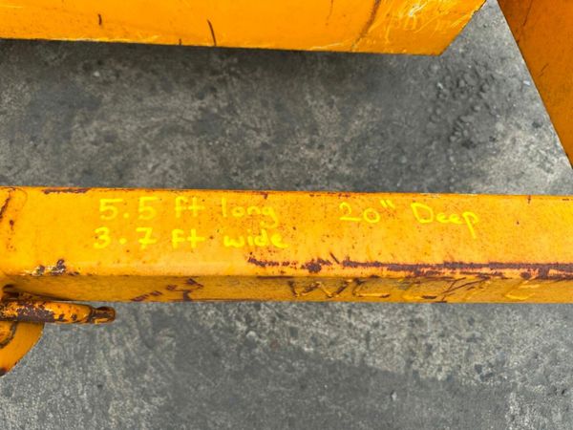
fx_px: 397
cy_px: 215
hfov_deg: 71.6
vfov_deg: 56.8
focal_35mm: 24
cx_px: 286
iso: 80
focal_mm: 6.86
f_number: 1.78
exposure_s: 1/2469
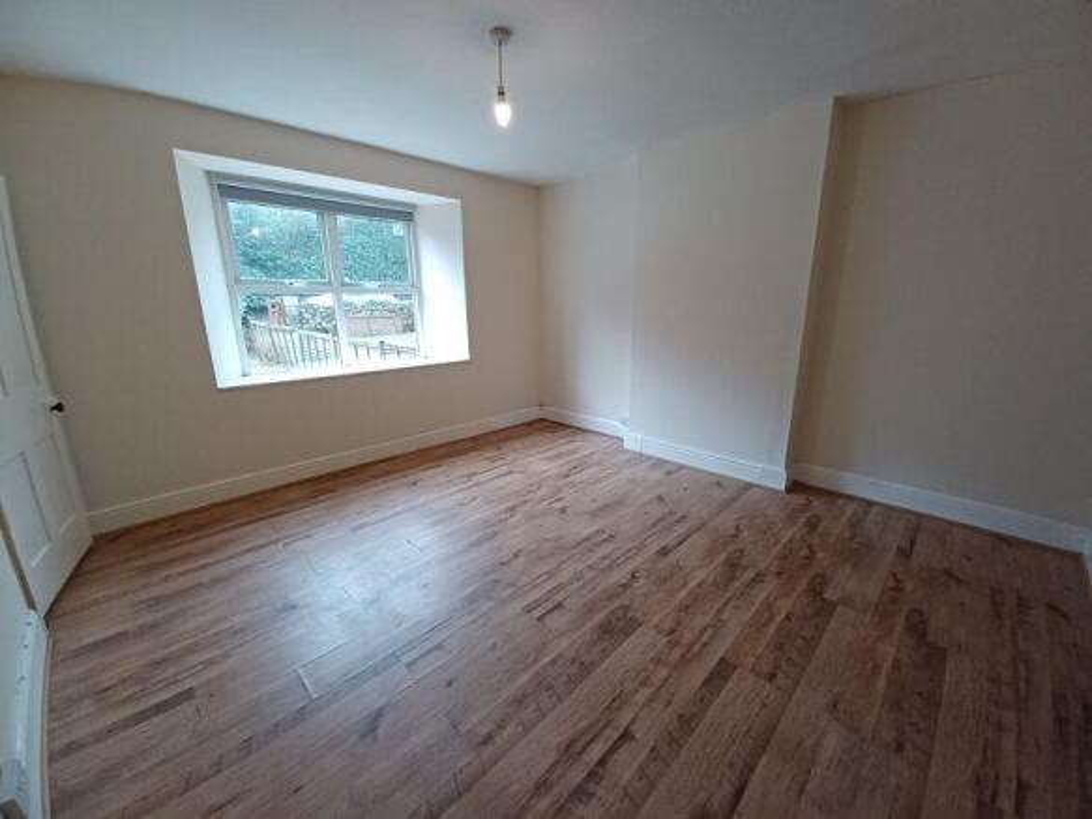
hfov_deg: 106.2
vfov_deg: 89.9
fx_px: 410
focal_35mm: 13
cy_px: 410
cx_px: 546
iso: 160
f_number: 2.2
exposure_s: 1/33.3
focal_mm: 1.42
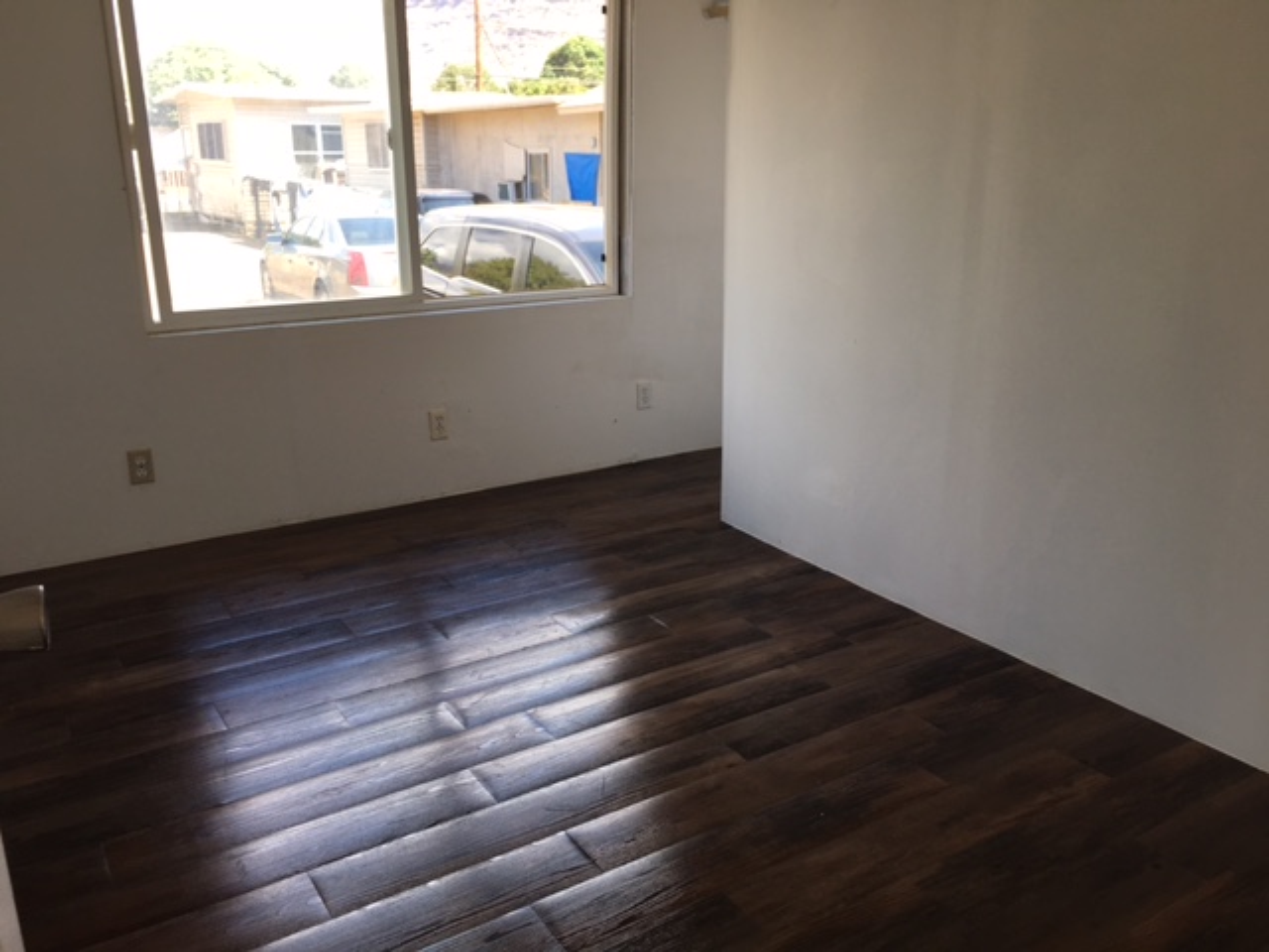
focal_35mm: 29
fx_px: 1063
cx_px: 634
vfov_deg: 48.2
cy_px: 476
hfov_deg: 61.7
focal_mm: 4.15
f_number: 2.2
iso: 32
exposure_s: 1/120
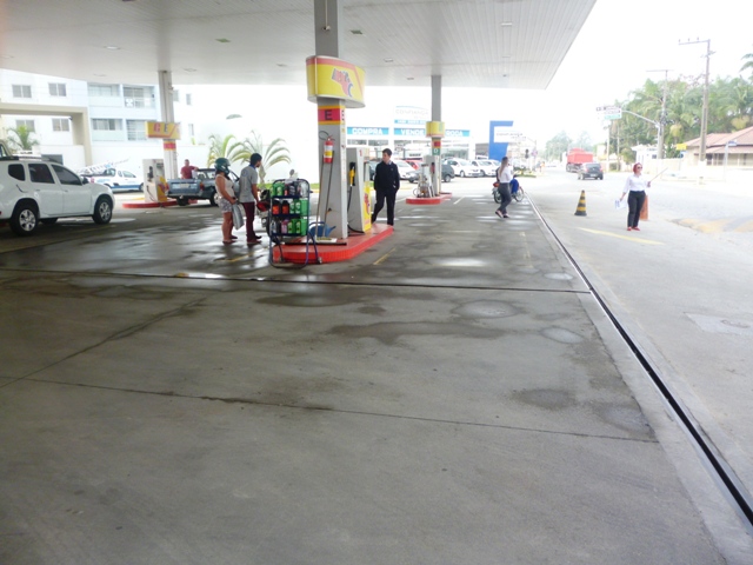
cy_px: 282
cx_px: 376
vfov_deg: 49.7
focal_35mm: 28
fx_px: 609
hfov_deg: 63.4
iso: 100
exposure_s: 1/160
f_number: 3.1
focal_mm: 5
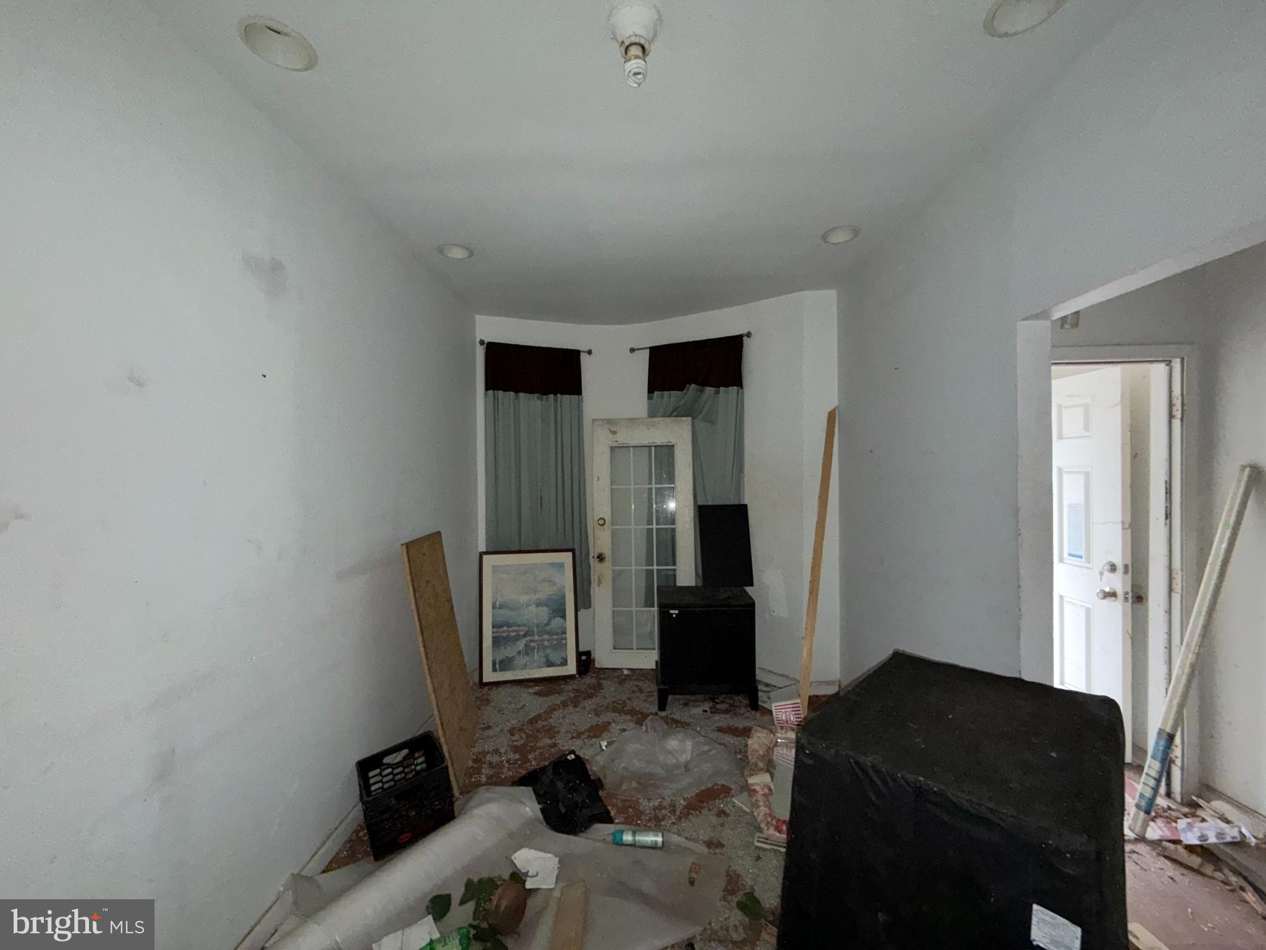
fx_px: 512
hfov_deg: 102.1
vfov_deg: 85.7
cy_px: 475
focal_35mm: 14
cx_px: 633
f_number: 2.2
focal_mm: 2.22
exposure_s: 1/22
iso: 400
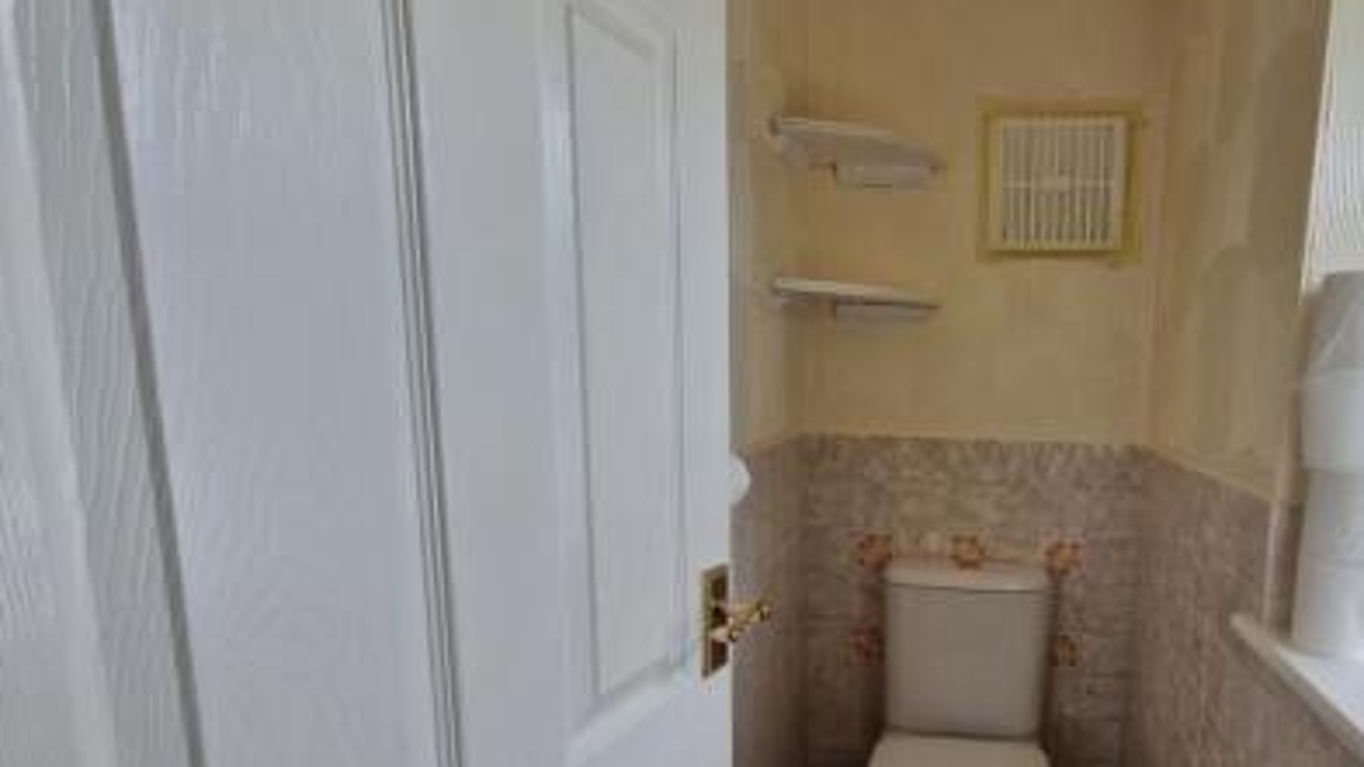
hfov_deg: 79.7
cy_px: 508
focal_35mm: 21
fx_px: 759
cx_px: 960
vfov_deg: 52.6
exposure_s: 1/50
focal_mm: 2.2
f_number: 2.2
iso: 80
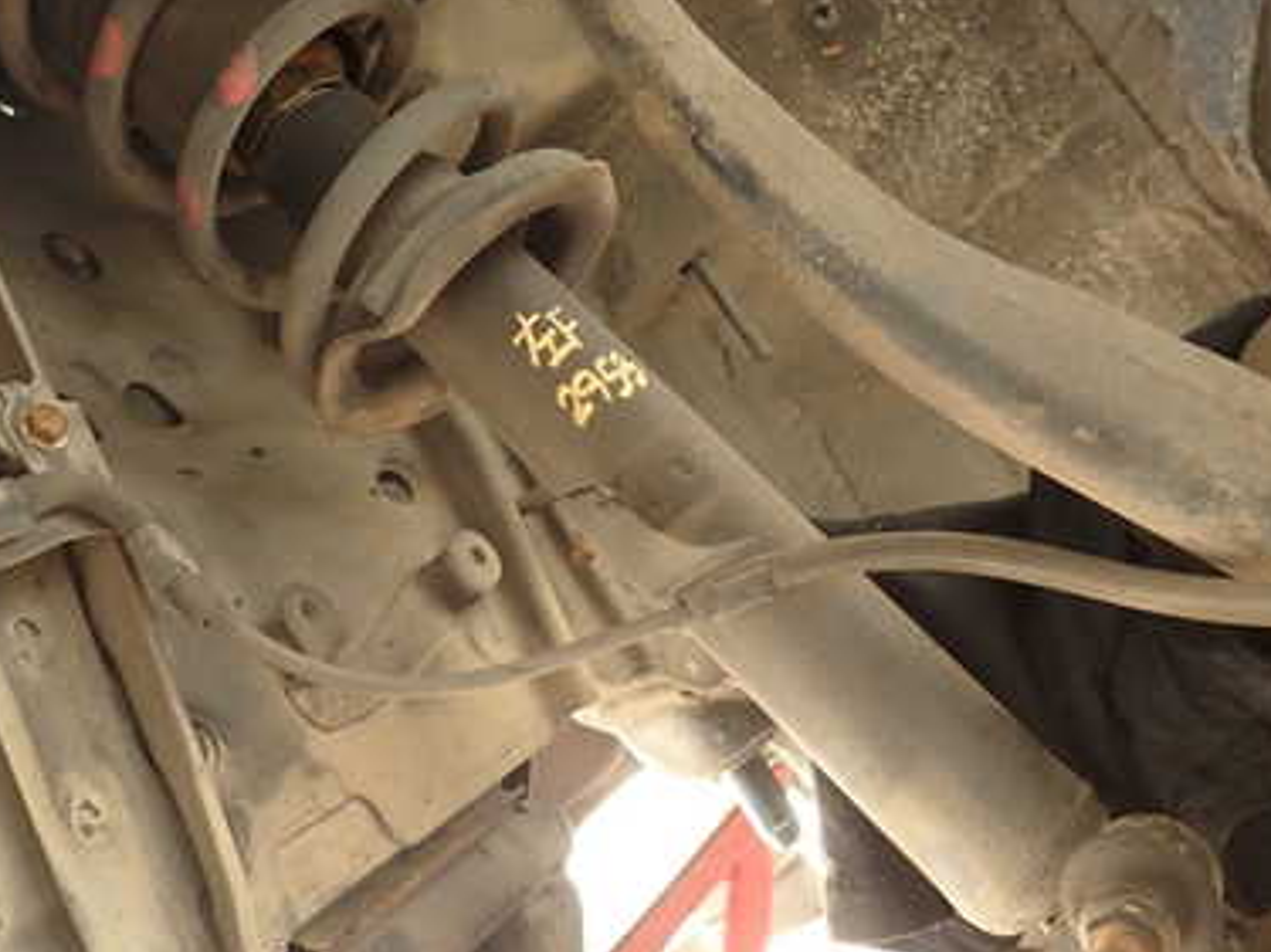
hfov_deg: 46.5
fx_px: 1468
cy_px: 369
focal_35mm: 40
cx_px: 488
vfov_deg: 35.8
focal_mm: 4.5
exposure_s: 1/30
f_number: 2
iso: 200
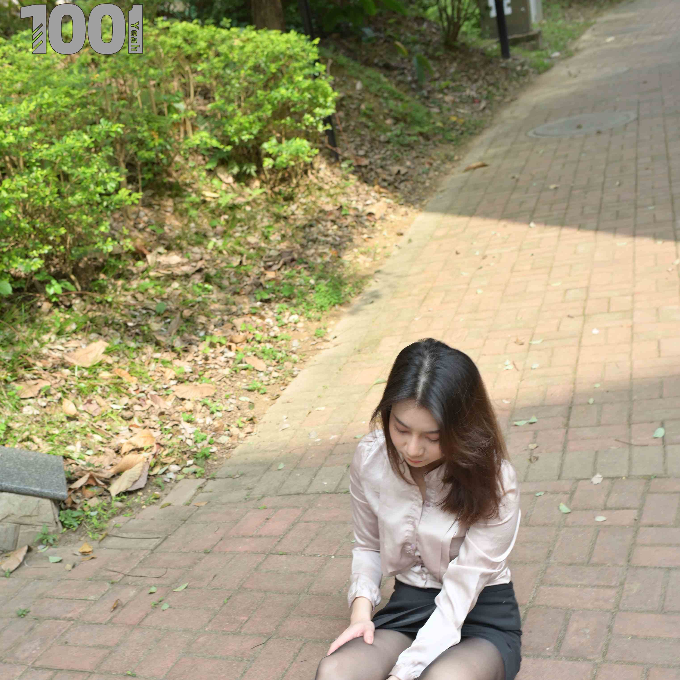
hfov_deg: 37.6
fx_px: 1000
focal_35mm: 45
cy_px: 499
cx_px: 343
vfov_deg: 36.8
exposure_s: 1/200
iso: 200
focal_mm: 35
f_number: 5.6
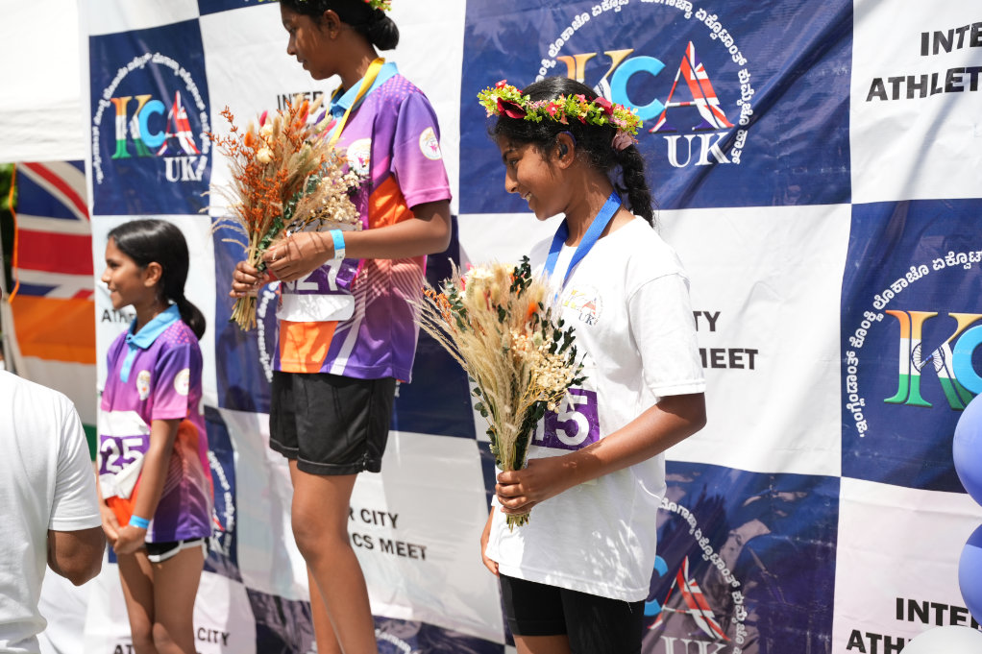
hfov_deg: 44.5
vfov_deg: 30.5
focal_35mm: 44
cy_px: 327
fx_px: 1200
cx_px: 491
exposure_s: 1/4000
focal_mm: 44
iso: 250
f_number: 2.8
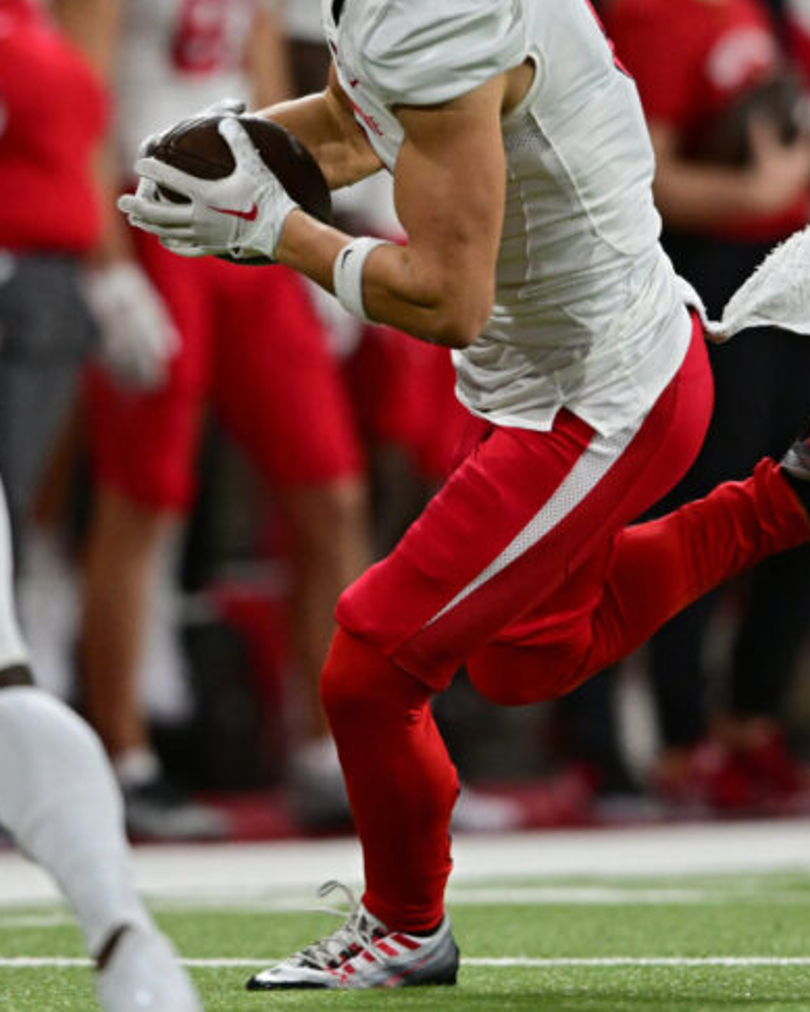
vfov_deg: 2.3
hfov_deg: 1.8
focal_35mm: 849
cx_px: 233
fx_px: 25433
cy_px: 315
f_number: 3.2
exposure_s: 1/1600
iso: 3200
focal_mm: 400
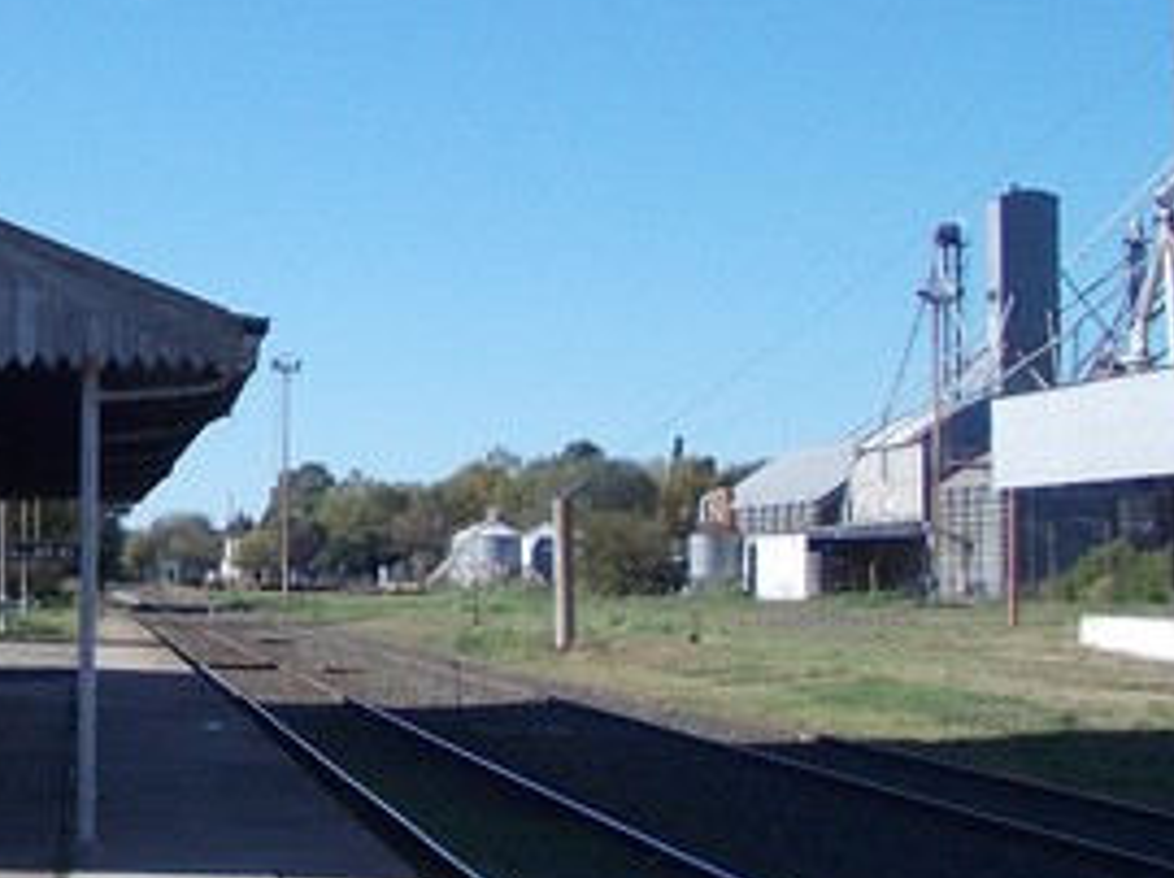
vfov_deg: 13.7
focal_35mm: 108
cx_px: -352
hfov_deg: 17.1
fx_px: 3660
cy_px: 413
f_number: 6.2
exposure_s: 1/250
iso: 80
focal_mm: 5.3
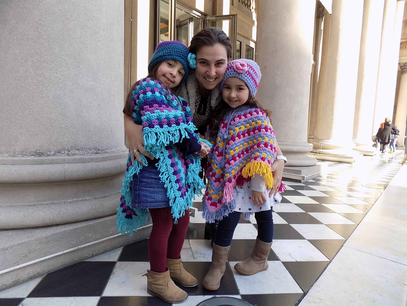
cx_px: 204
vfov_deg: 58.9
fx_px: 270
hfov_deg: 73.9
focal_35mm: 23
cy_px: 153
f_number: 3.1
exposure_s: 1/125
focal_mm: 4
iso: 80
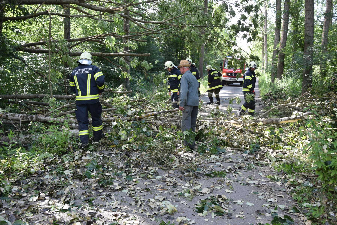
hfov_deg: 53.1
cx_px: 168
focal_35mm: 36
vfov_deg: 36.9
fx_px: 337
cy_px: 112
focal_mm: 24
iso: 400
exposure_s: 1/160
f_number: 6.3
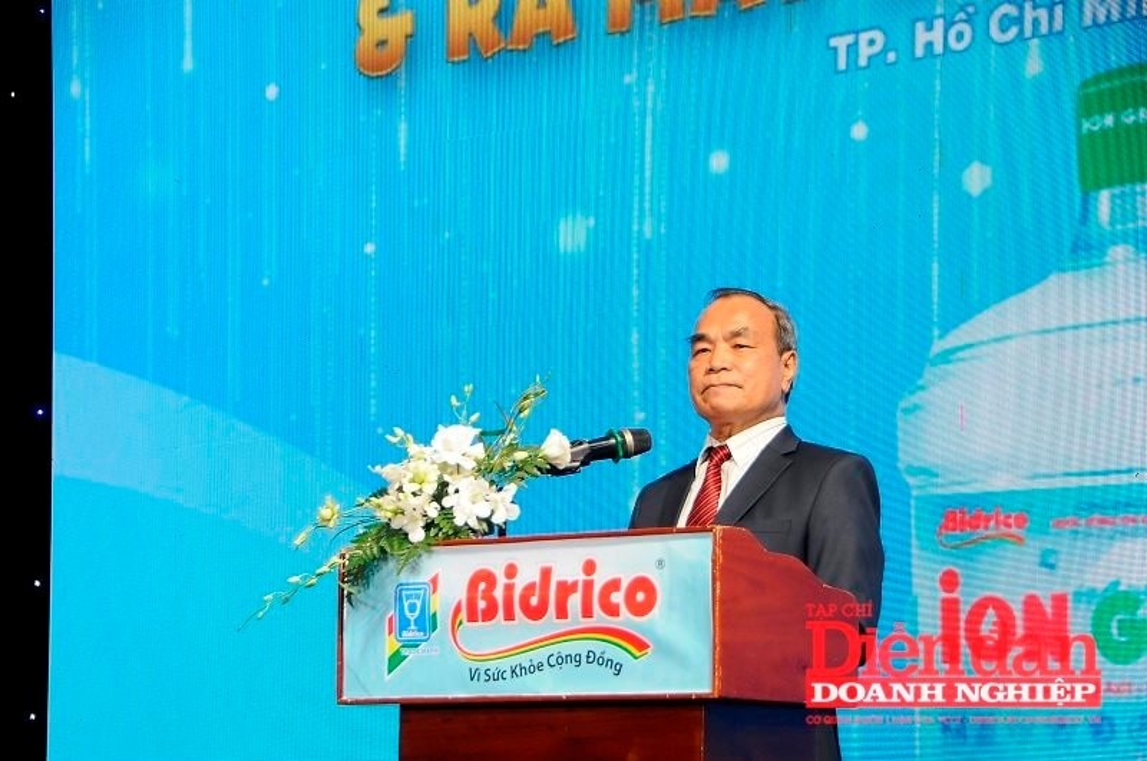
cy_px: 380
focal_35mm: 105
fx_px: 3341
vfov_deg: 13.0
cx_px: 574
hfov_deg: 19.5
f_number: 5
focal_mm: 70
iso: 800
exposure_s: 1/80
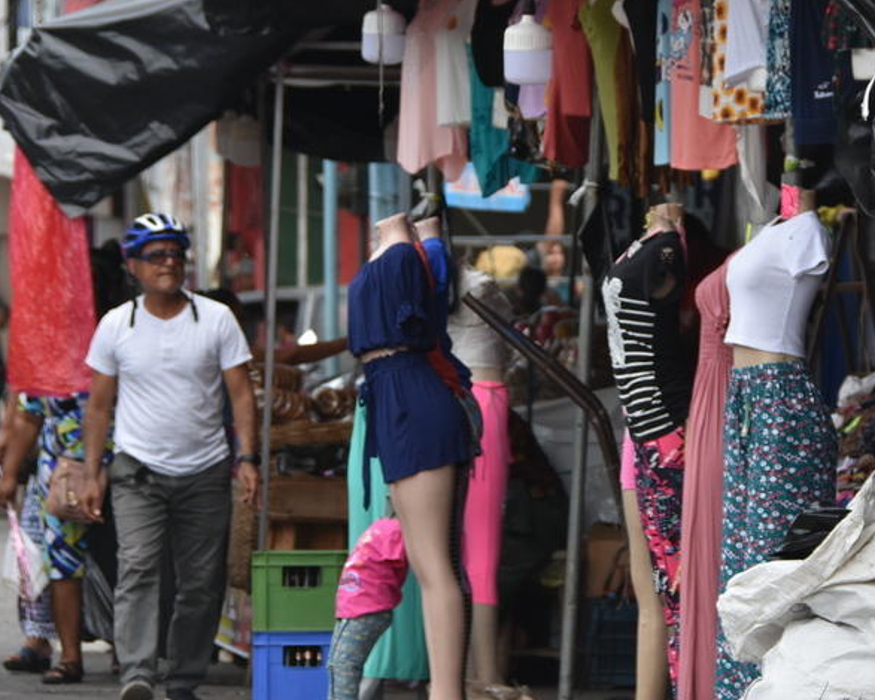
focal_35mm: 327
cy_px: 314
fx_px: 8465
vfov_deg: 4.7
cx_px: 553
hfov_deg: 5.9
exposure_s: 1/640
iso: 400
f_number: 6.3
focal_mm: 145
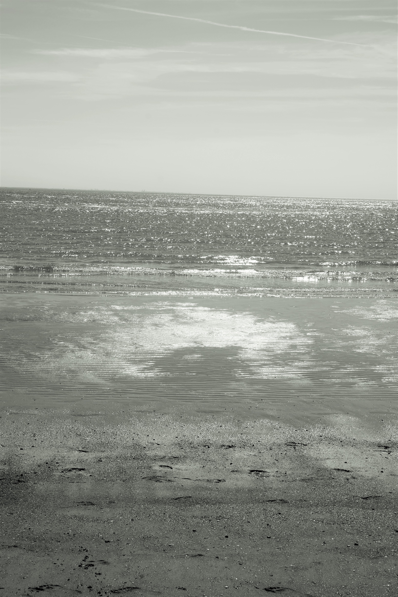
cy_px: 298
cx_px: 199
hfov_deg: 25.1
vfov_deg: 36.9
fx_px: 895
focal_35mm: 54
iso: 200
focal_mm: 35.8
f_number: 16
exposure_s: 1/280
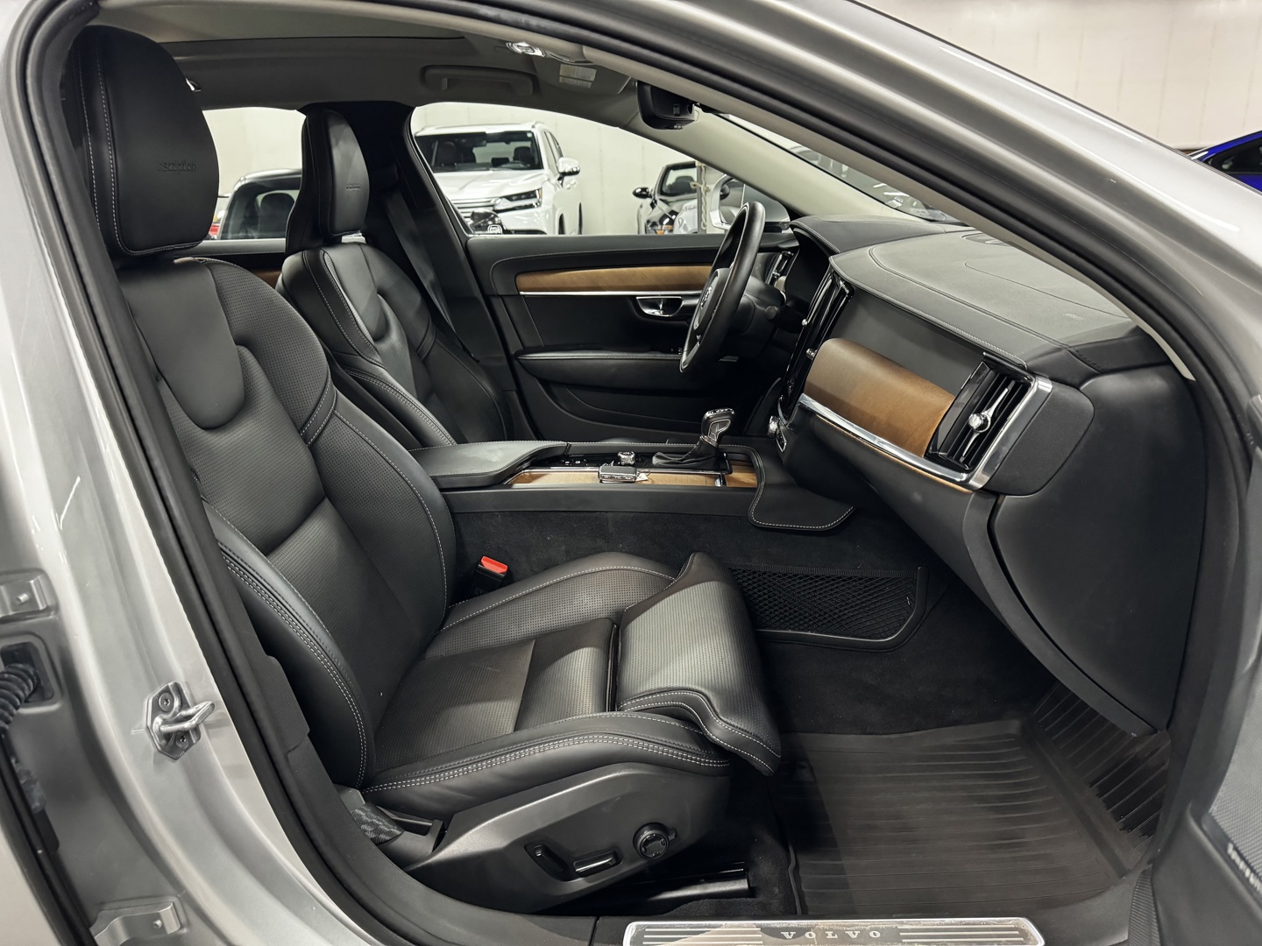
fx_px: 875
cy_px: 473
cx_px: 631
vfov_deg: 56.8
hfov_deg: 71.6
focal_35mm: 24
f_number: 1.78
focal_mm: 6.86
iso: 800
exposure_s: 1/41
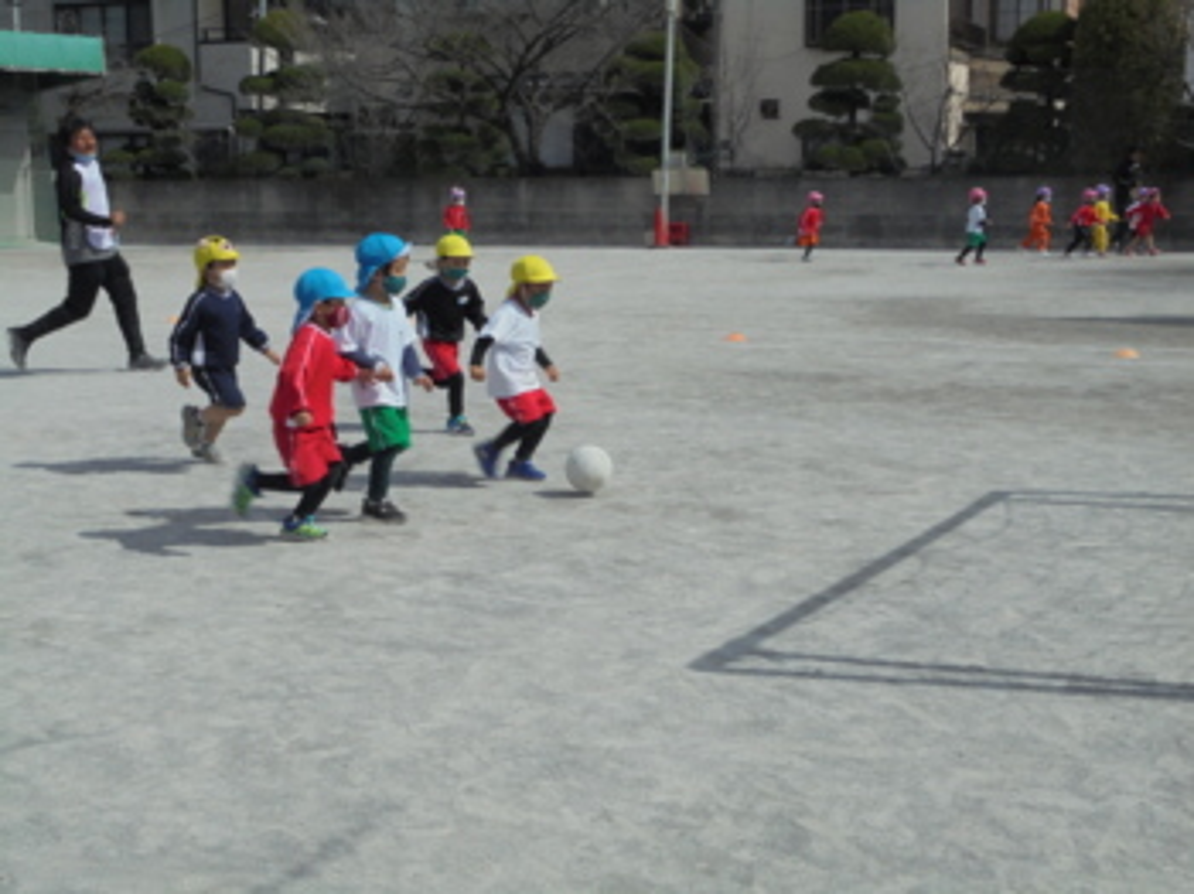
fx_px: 1689
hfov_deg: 38.9
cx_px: 597
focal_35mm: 49
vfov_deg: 29.6
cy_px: 447
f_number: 15.3
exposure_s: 1/125
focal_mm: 8.9
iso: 100
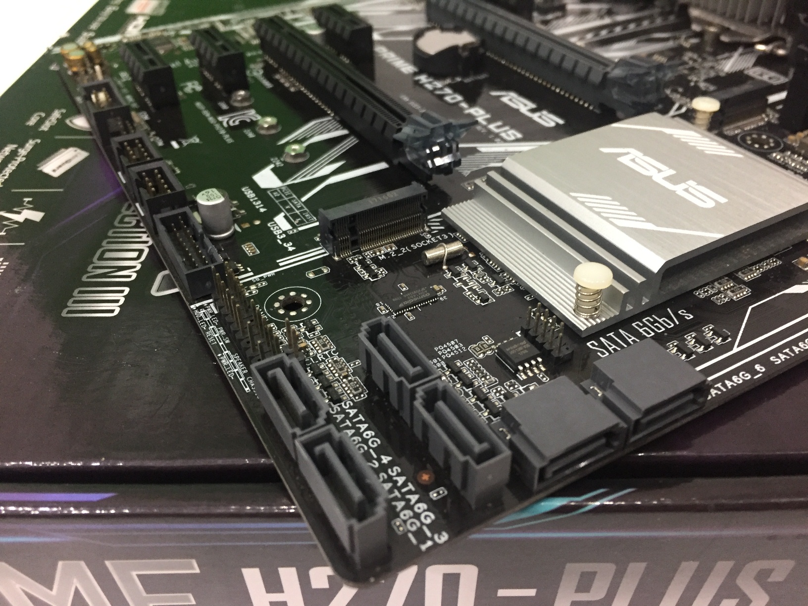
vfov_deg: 48.2
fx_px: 677
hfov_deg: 61.7
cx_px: 404
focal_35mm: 29
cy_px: 303
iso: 200
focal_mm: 4.15
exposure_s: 1/33
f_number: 2.2
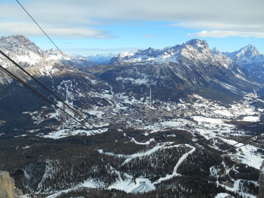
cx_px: 132
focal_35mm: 26
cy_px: 99
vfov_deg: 53.1
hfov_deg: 67.3
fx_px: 198
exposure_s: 1/800
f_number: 3.4
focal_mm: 4.7
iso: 80
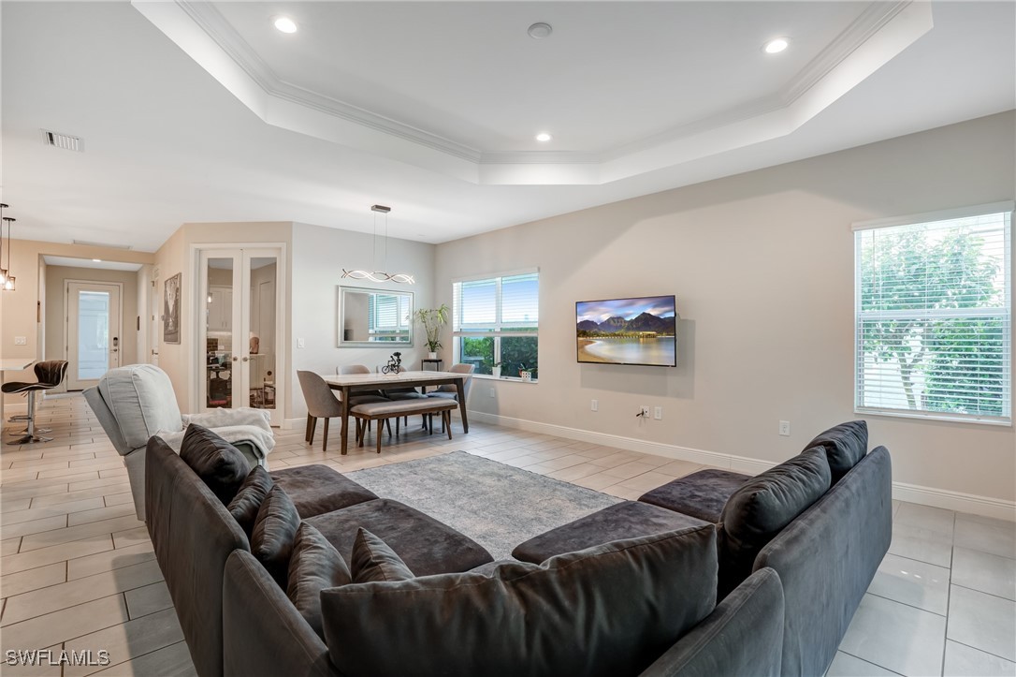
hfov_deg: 96.8
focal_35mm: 16
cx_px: 508
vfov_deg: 73.7
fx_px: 451
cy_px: 338
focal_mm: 16
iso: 200
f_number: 9
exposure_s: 1/6
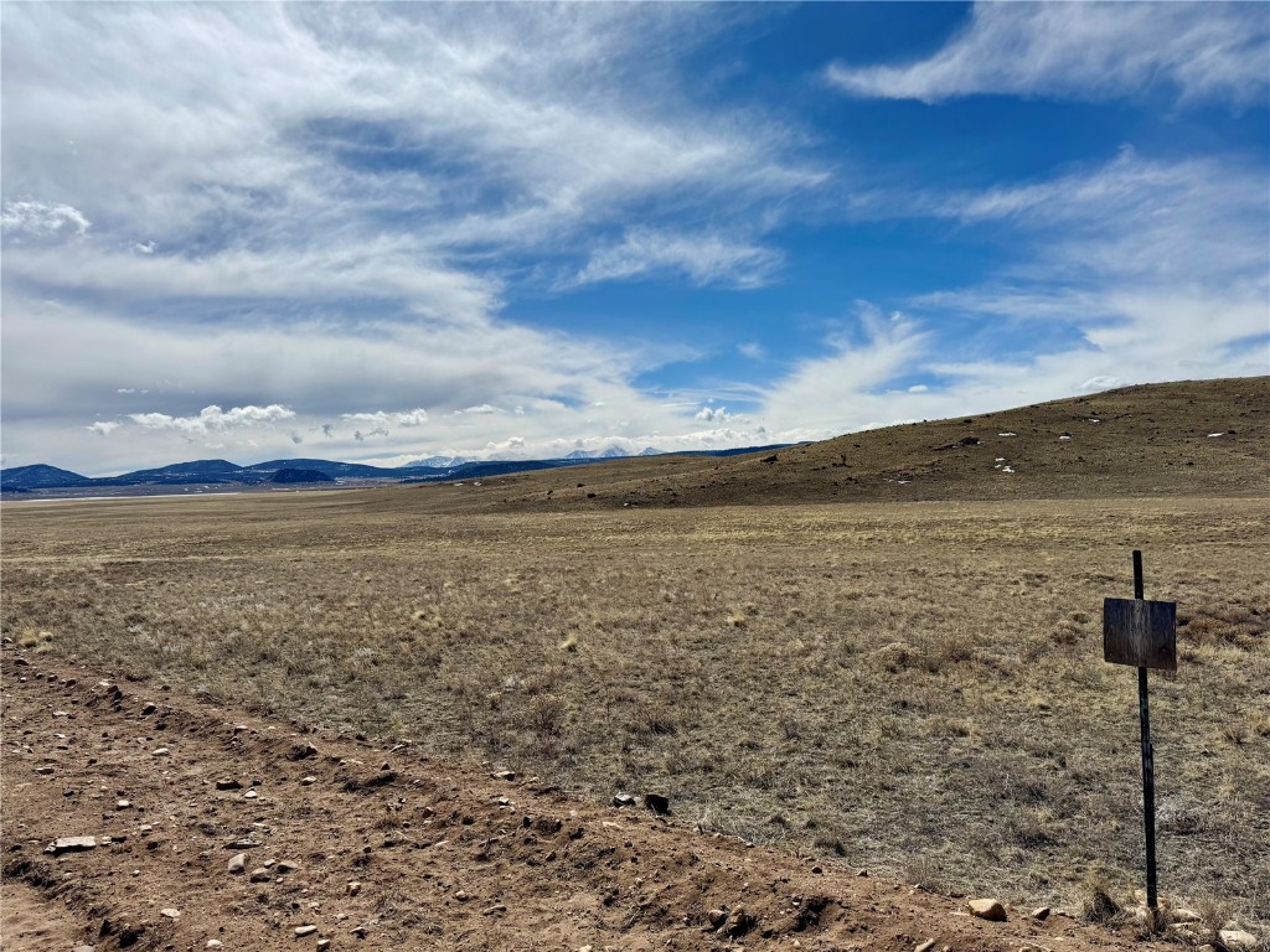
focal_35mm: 24
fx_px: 881
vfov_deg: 56.8
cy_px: 476
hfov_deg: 71.6
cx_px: 635
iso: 64
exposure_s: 1/12346
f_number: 1.78
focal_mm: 6.76
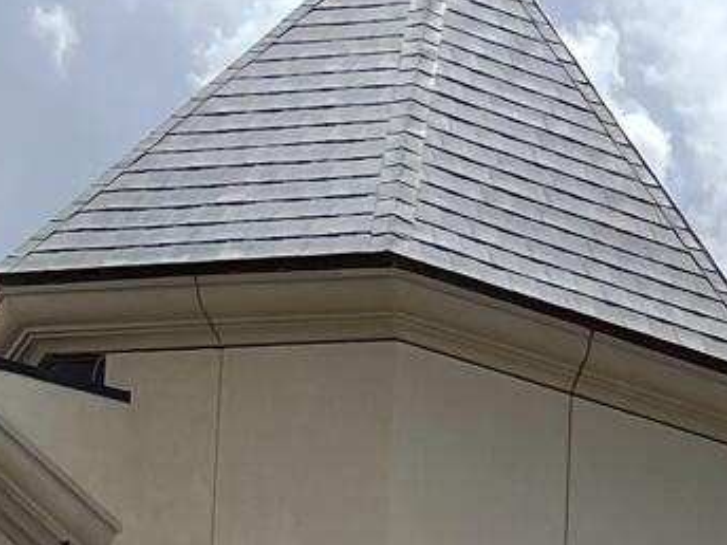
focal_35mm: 155
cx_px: 1661
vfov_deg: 8.5
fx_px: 3255
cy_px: 1460
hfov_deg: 11.0
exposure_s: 1/5376
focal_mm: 5.1
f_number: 1.6
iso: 32
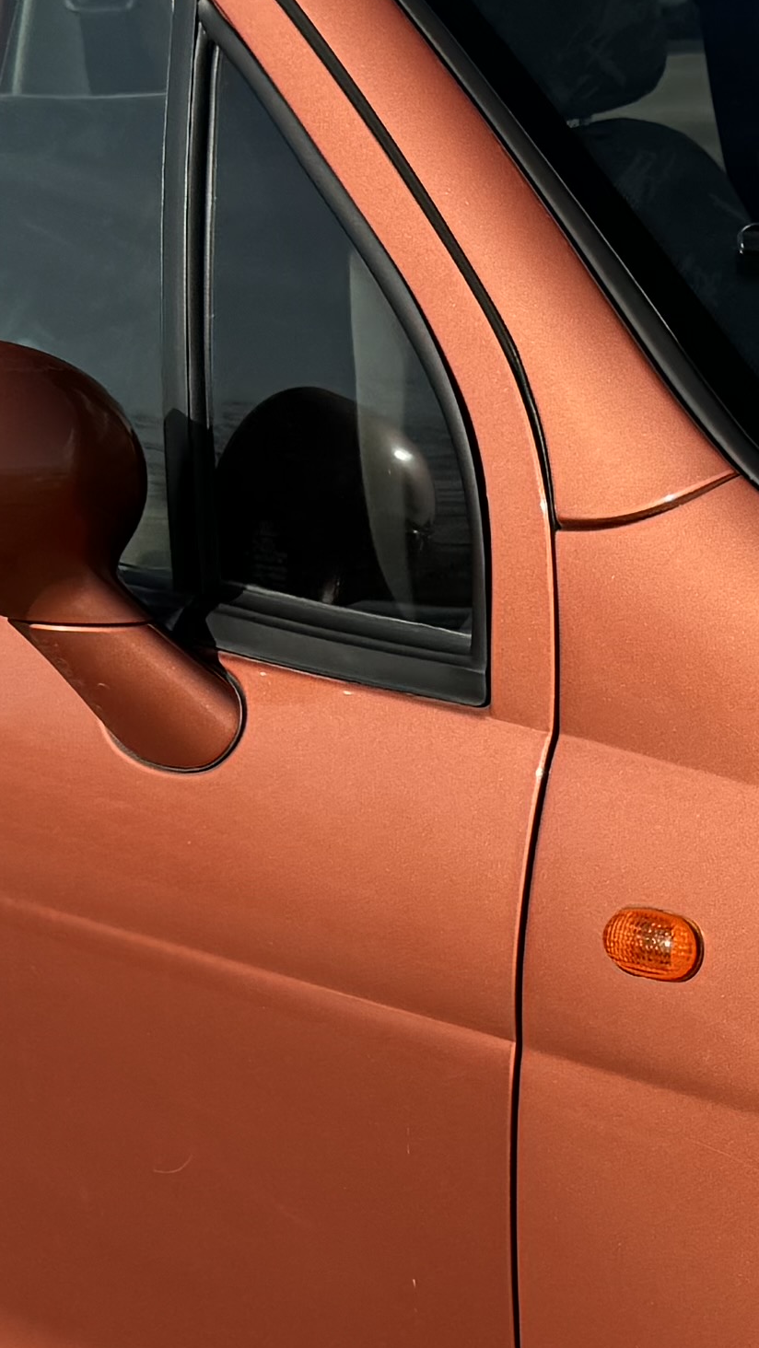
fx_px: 3648
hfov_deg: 11.4
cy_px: 872
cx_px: 1135
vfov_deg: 20.9
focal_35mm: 102
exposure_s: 1/5348
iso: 80
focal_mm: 6.76
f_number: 1.78
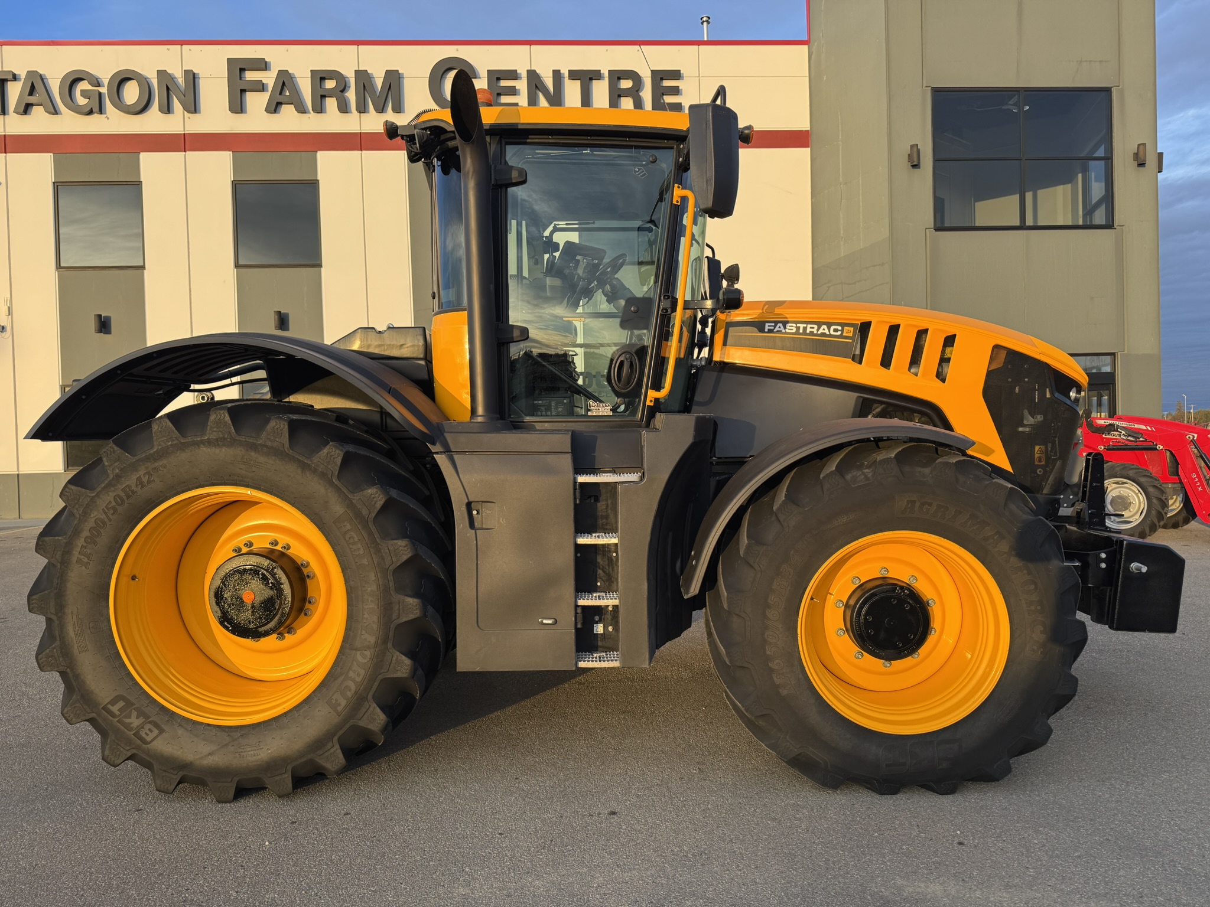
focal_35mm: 24
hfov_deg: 71.6
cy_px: 454
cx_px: 605
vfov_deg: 56.8
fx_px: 839
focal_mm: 6.76
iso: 80
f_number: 1.78
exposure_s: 1/347
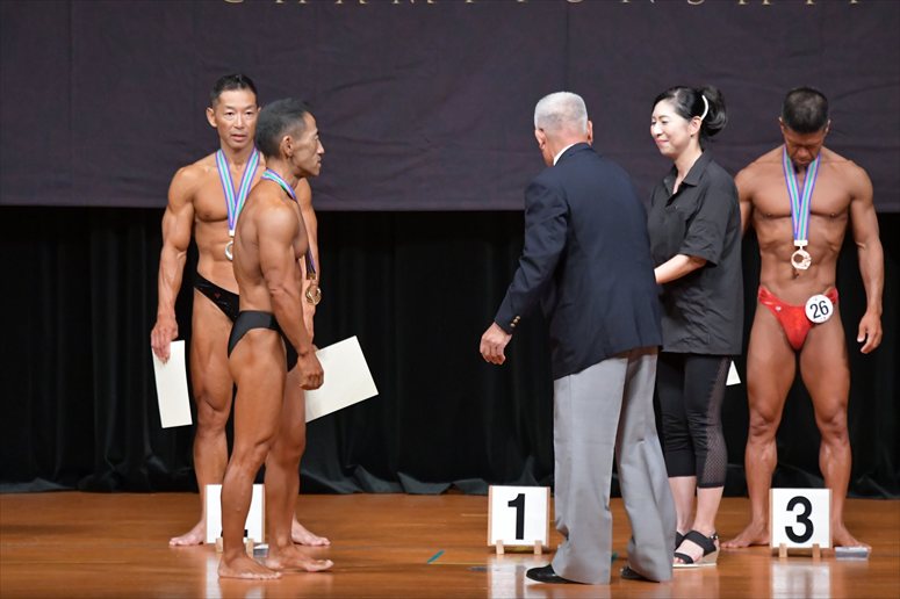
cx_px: 450
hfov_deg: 7.6
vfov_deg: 5.1
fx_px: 6747
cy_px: 300
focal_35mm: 270
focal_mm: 180
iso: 5000
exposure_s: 1/400
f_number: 5.6
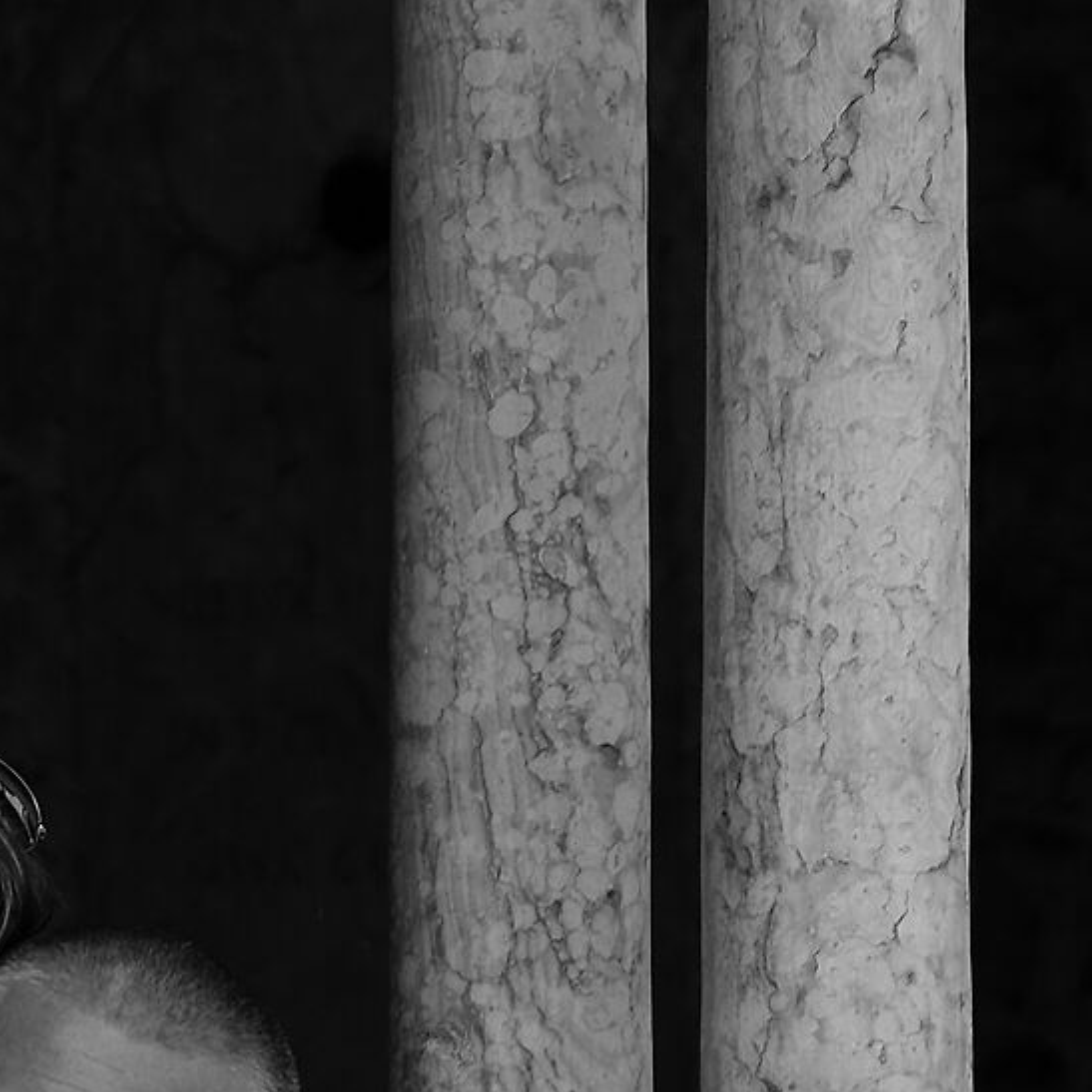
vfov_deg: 2.3
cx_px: -42
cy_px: 1228
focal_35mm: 757
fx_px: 27018
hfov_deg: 2.3
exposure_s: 1/180
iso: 200
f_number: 5.6
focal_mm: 135
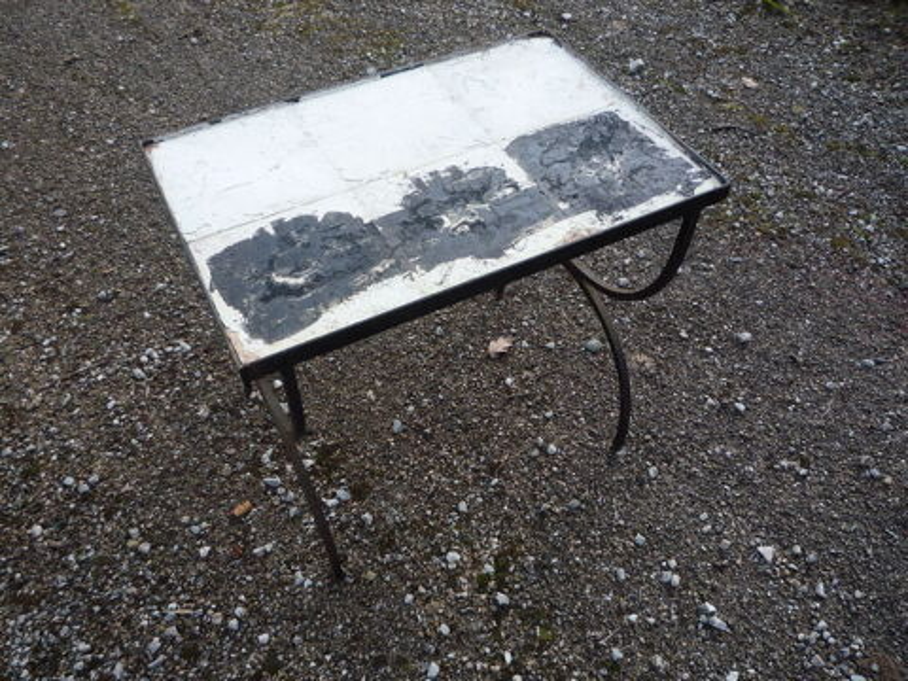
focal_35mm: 30
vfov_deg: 46.8
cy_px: 340
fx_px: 787
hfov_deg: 60.0
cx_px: 454
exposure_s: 1/250
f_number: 4
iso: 100
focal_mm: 5.2
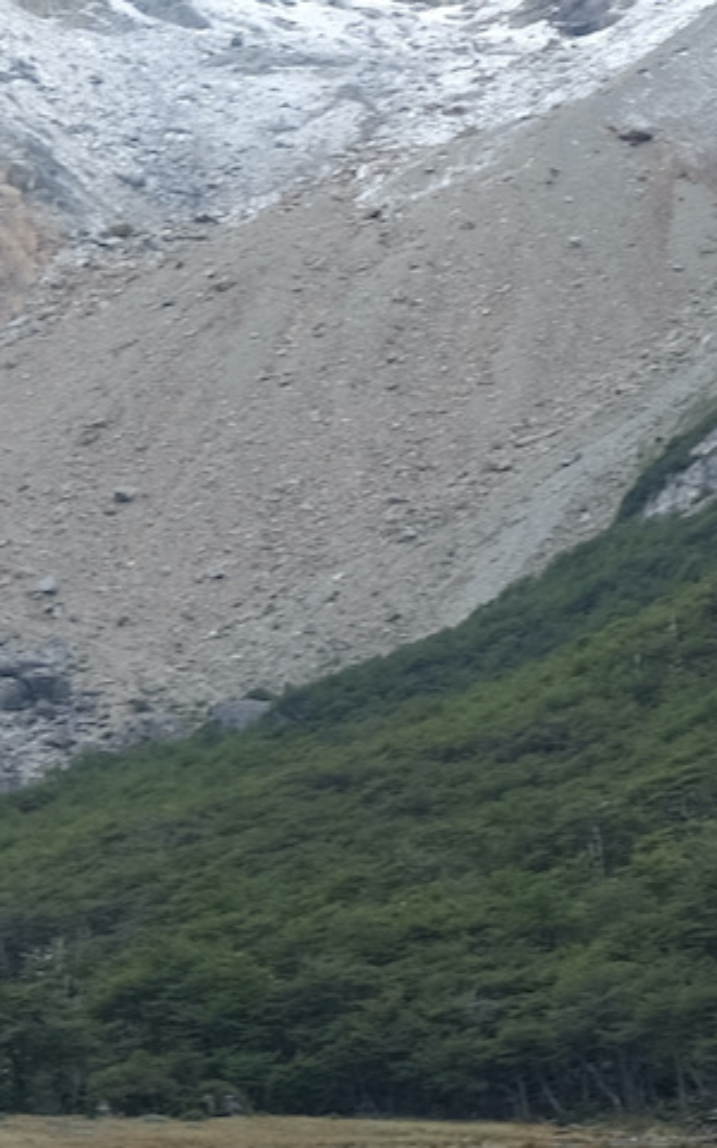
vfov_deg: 9.8
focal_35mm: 214
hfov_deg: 6.1
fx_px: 6691
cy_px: 875
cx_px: -146
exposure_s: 1/140
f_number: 5.6
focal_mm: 27.9
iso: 160
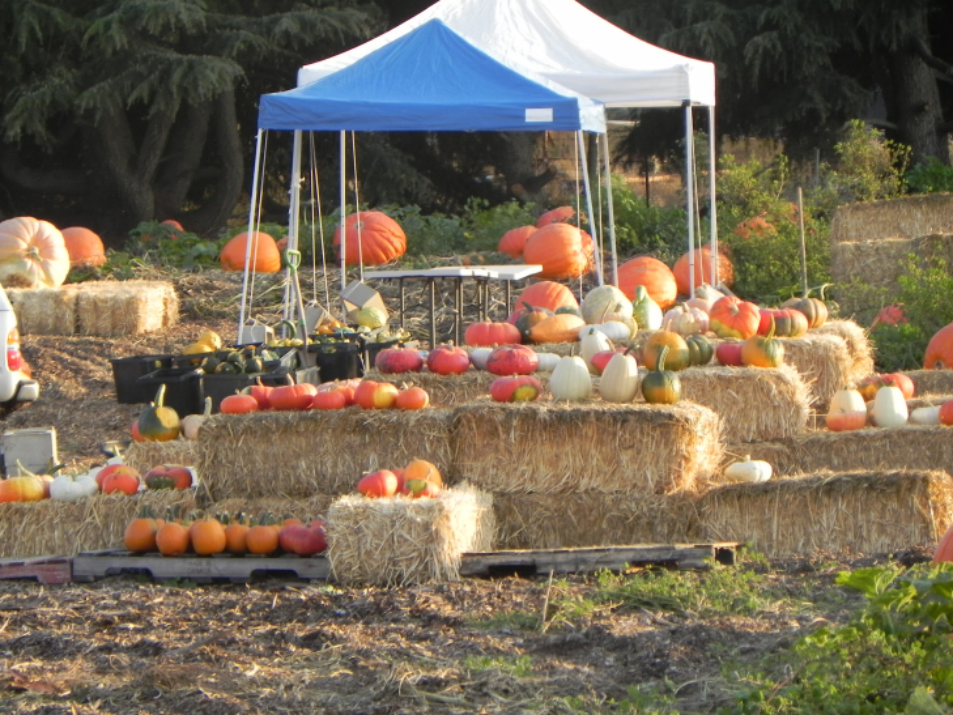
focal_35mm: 291
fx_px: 8013
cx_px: 476
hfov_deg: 6.8
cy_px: 358
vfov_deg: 5.1
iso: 160
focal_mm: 51.8
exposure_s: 1/188
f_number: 4.5
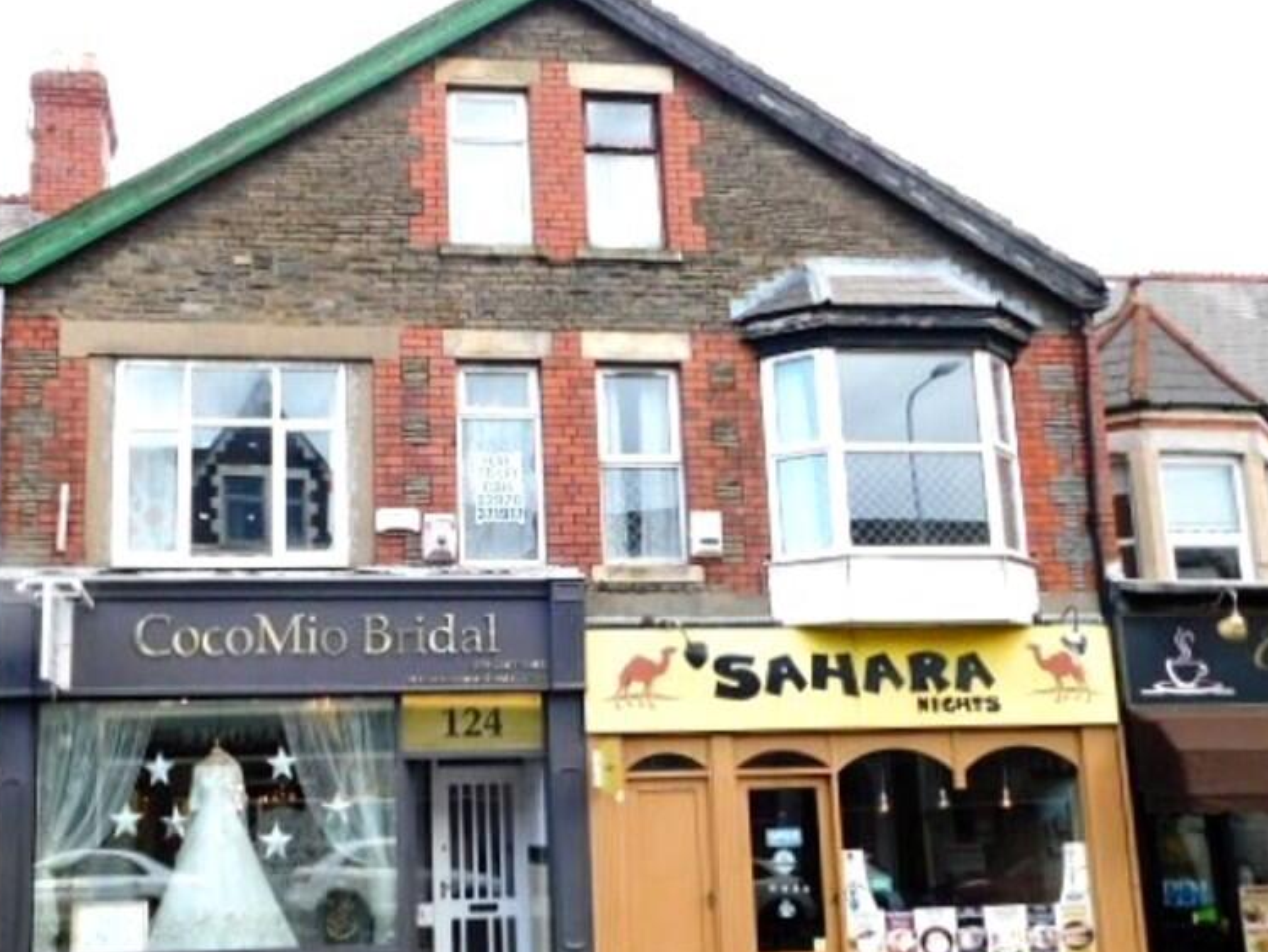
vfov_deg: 35.1
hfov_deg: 45.3
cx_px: 462
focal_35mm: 41
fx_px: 1502
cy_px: 508
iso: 125
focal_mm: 5.3
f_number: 3.2
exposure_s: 1/160
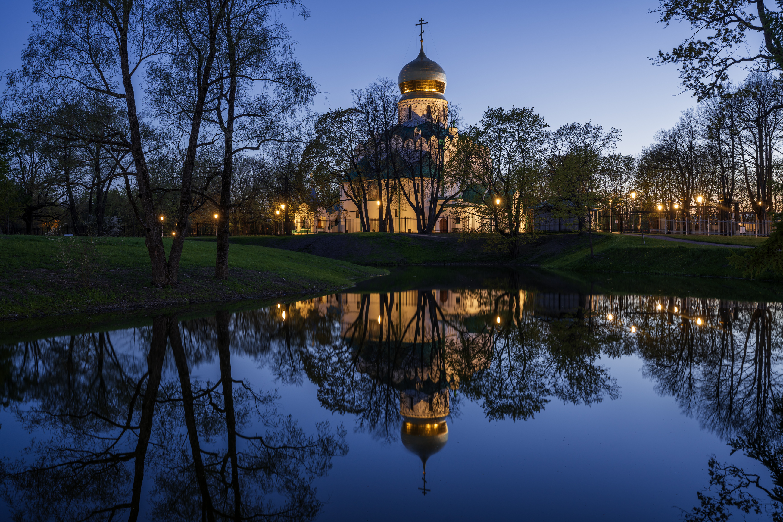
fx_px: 739
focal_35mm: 34
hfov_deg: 55.8
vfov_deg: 38.9
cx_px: 392
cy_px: 261
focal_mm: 34
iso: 100
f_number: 8
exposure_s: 2.5
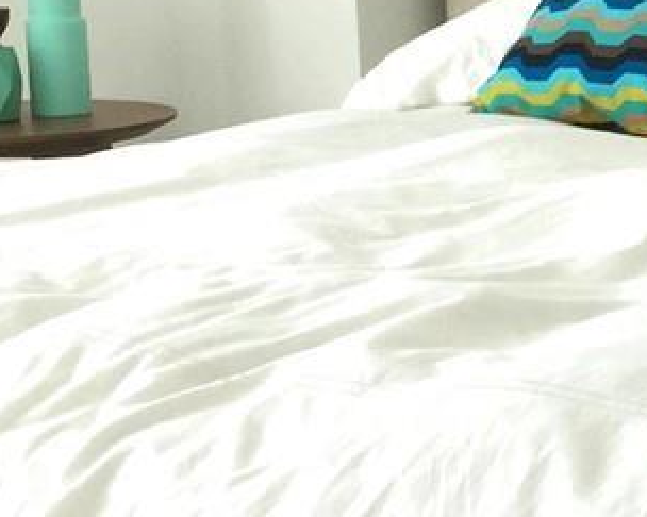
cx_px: 1015
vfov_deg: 10.4
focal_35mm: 149
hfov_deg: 12.2
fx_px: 2852
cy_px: 262
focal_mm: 4.15
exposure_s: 1/159
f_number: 2.2
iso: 32
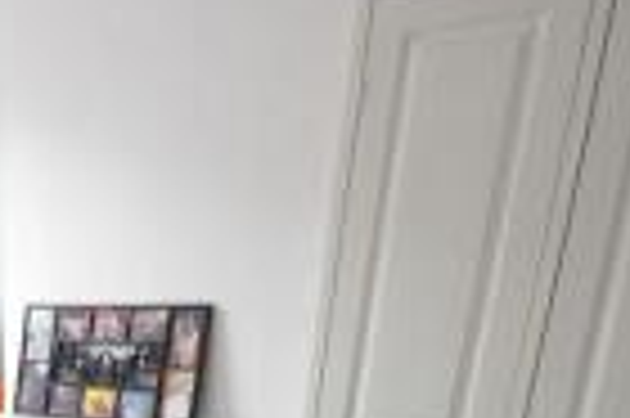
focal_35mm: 51
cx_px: -68
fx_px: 891
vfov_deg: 21.5
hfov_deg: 33.7
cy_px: 649
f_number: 4.5
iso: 2000
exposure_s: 1/100
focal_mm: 10
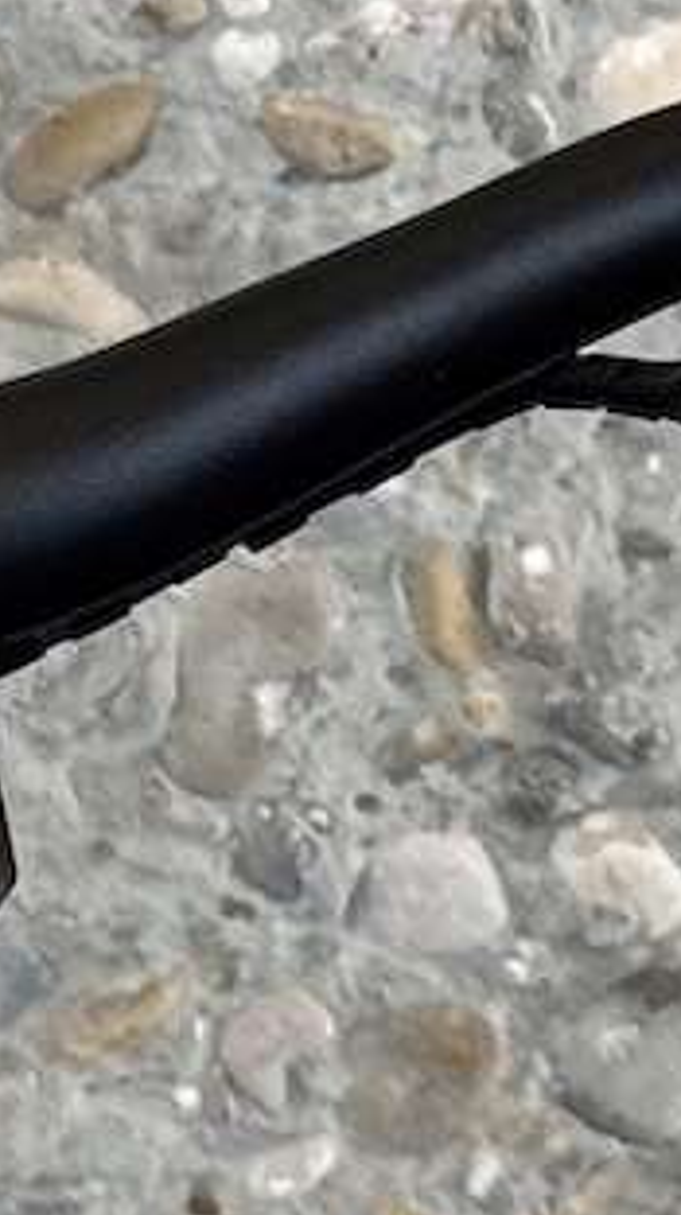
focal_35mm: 322
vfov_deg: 6.7
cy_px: 510
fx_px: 10359
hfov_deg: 3.8
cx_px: -296
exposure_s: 1/141
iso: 50
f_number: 1.78
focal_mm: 6.76
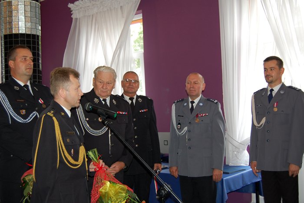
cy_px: 102
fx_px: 355
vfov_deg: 31.9
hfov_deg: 46.4
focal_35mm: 42
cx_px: 152
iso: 400
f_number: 4.2
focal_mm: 28
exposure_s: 1/60
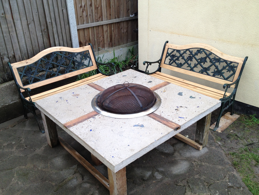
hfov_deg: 52.6
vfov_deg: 40.7
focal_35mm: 35
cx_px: 130
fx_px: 262
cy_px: 98
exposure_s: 1/60
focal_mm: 4.28
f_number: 2.4
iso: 80
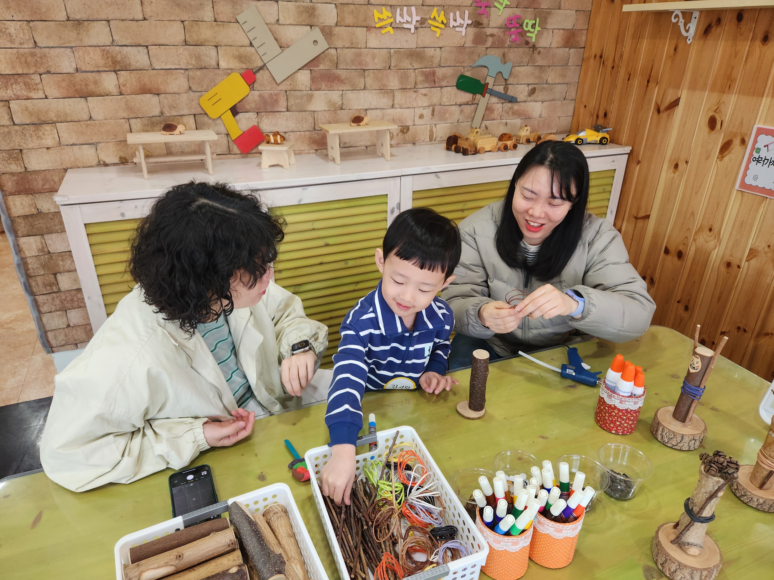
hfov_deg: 73.9
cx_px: 387
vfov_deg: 58.9
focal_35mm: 23
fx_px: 514
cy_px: 290
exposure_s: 1/120
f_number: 1.8
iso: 160
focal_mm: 5.4
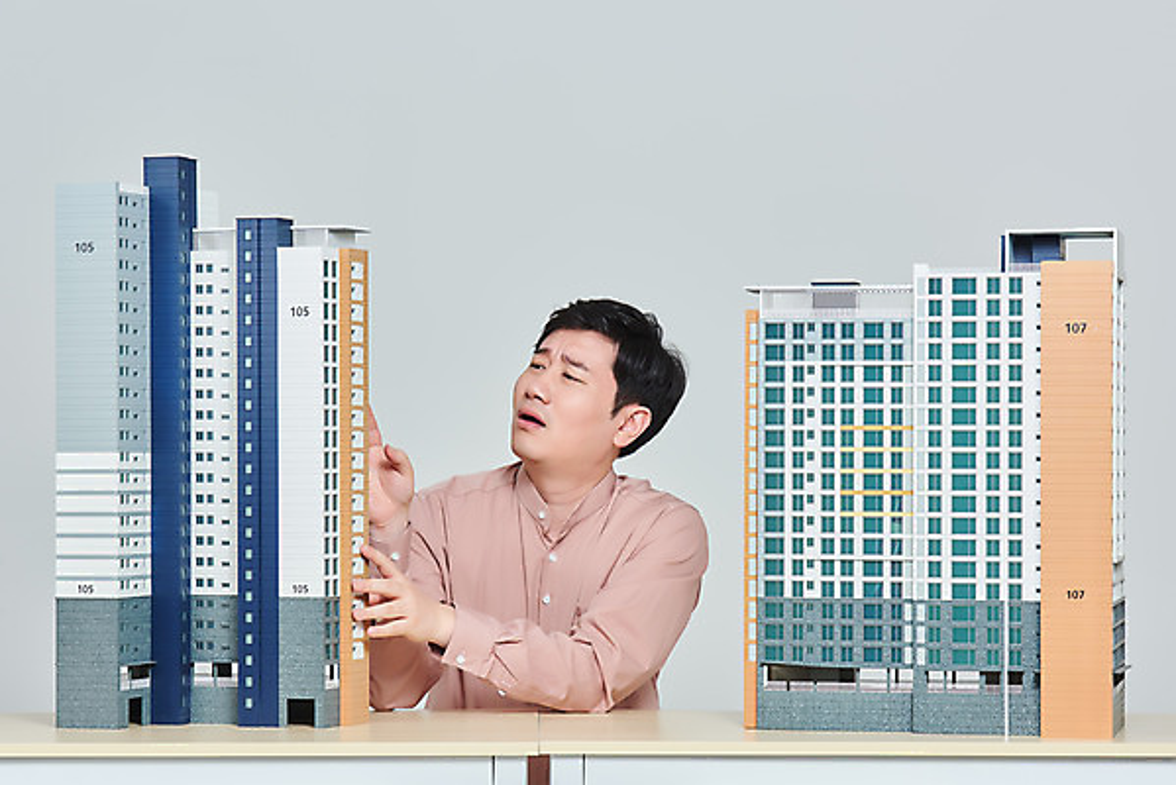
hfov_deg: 18.3
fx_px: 3660
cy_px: 392
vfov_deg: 12.2
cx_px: 588
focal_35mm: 112
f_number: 13
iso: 100
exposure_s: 1/125
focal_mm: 112
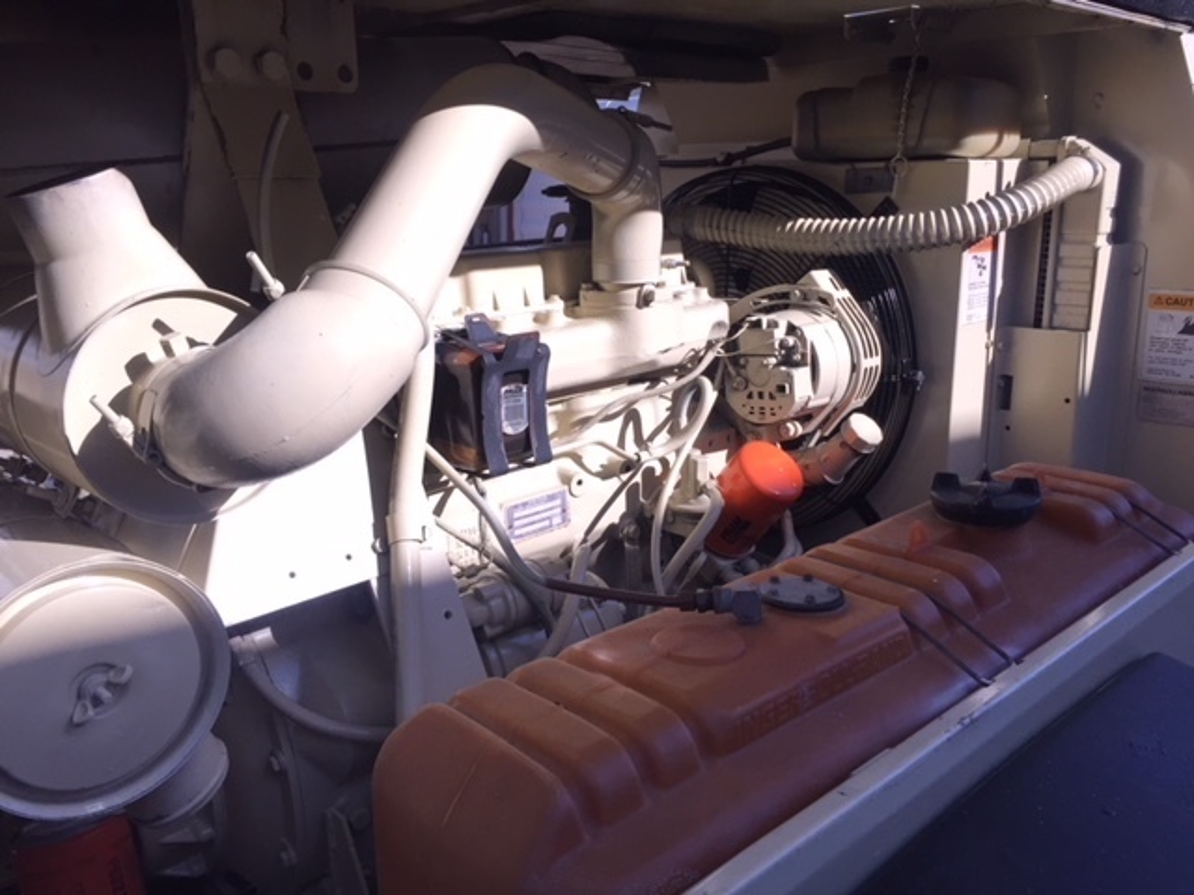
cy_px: 448
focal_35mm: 29
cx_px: 597
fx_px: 1000
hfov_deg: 61.7
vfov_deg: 48.2
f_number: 2.2
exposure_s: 1/2825
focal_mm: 4.15
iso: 64
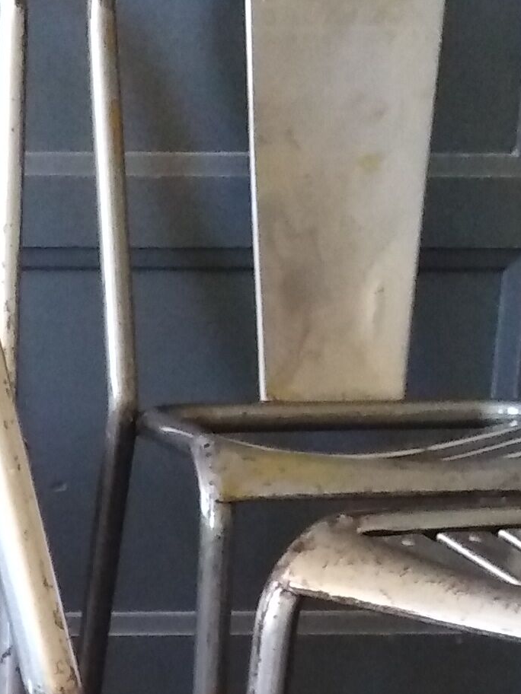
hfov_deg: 12.5
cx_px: -178
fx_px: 2288
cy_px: 924
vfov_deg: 16.3
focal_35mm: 114
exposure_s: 1/20
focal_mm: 3.46
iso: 614
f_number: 2.2
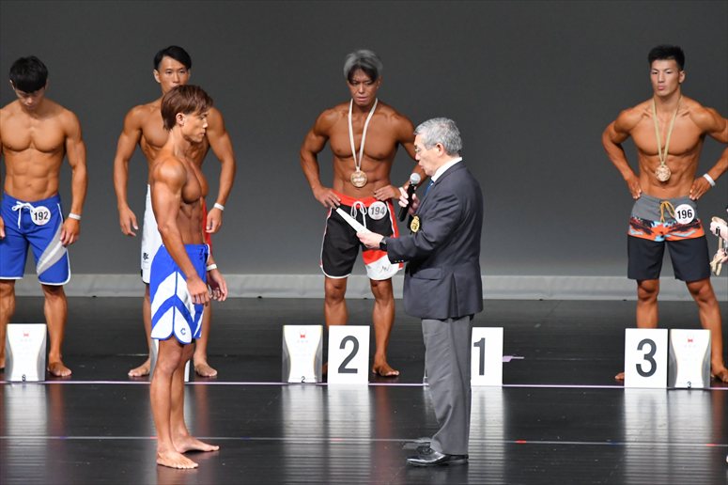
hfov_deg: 6.9
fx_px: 6064
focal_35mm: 300
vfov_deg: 4.6
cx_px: 364
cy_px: 242
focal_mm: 200
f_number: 5.6
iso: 5000
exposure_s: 1/400
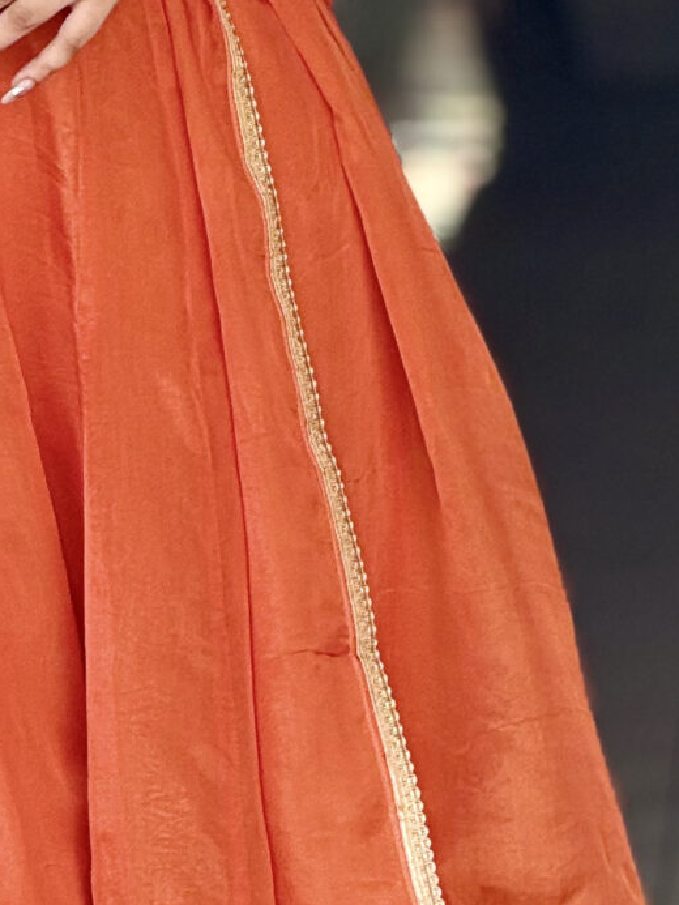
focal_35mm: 443
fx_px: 11582
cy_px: 154
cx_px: 140
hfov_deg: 3.4
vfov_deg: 4.5
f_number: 2.8
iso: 64
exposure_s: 1/142
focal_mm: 15.66
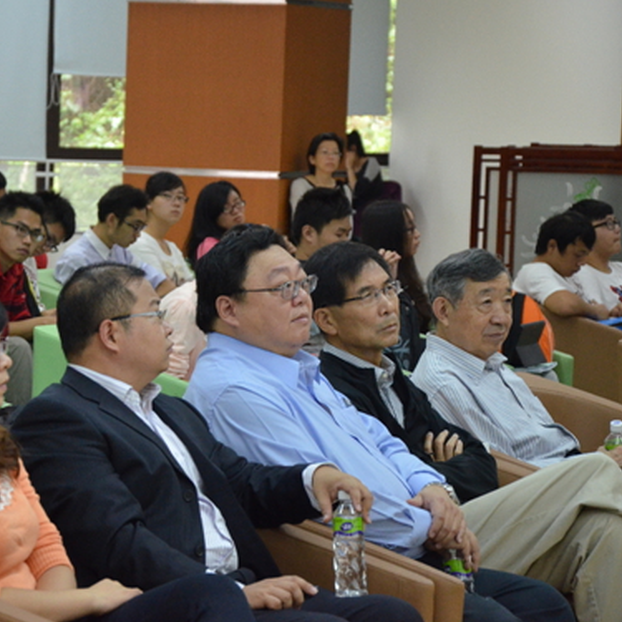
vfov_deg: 10.7
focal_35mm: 163
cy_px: 301
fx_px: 3314
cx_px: 126
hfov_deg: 10.7
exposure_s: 1/80
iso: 2500
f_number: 5.3
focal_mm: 80
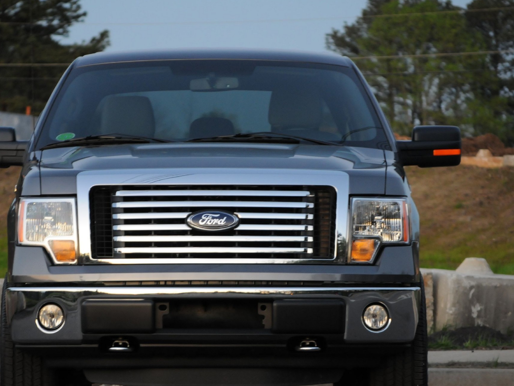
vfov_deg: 7.1
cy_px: 242
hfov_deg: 9.5
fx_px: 3104
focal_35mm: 209
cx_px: 226
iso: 800
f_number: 4.5
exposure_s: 1/10
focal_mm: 100
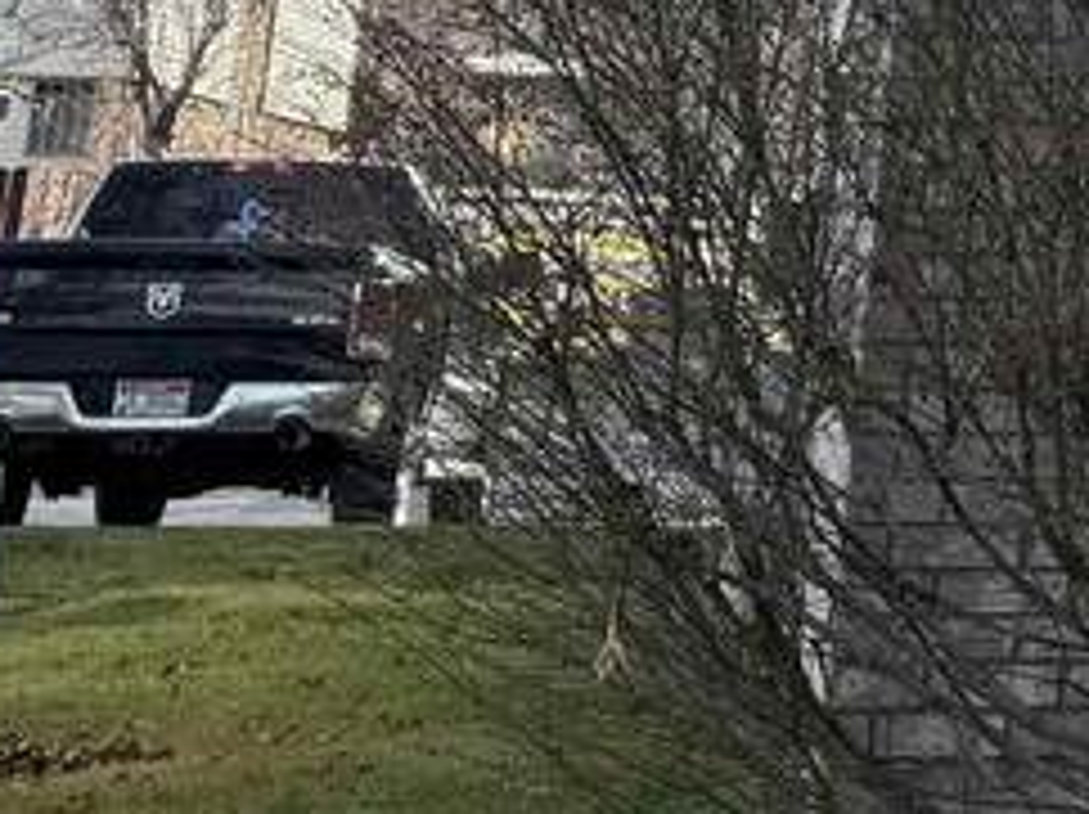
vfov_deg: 10.6
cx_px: 2110
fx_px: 3991
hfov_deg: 13.5
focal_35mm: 127
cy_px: -827
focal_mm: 6.76
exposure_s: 1/1522
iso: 80
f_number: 1.78
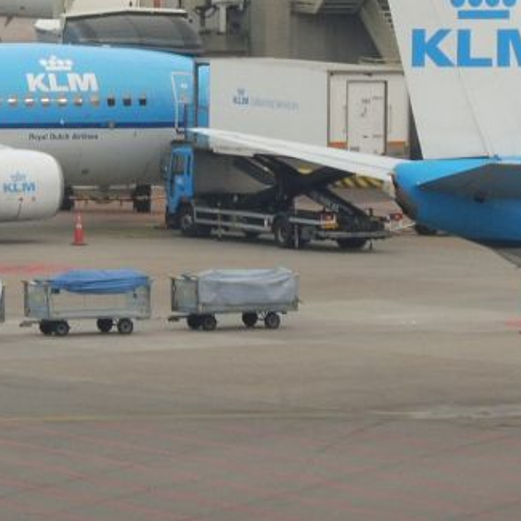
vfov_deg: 2.9
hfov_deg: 2.9
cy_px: -83
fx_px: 10132
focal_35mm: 595
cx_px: -59
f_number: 6.3
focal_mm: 38.2
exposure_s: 1/125
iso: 100
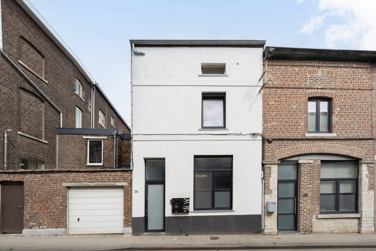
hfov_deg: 96.7
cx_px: 188
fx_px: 167
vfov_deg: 73.7
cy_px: 126
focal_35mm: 16
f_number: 11
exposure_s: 1/200
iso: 250
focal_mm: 16
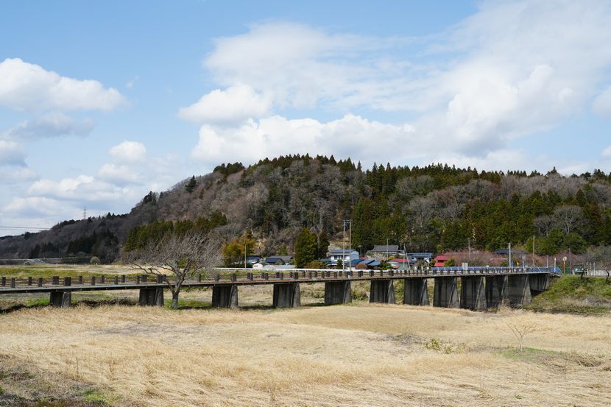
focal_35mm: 32
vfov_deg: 41.1
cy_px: 204
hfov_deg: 58.7
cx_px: 306
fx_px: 543
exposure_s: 1/2000
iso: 800
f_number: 8
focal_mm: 32
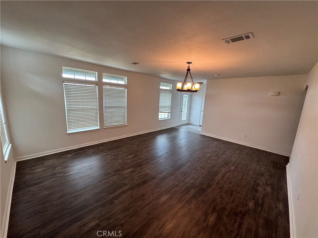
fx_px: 129
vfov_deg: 85.7
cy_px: 119
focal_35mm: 14
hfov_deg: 102.1
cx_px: 159
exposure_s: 1/120
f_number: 2.2
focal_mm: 2.22
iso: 160
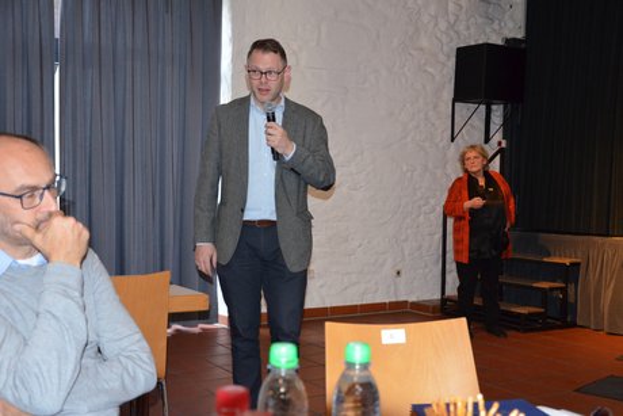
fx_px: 779
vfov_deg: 29.9
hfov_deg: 43.6
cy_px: 208
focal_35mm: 45
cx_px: 312
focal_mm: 30
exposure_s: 1/60
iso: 3200
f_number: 4.2
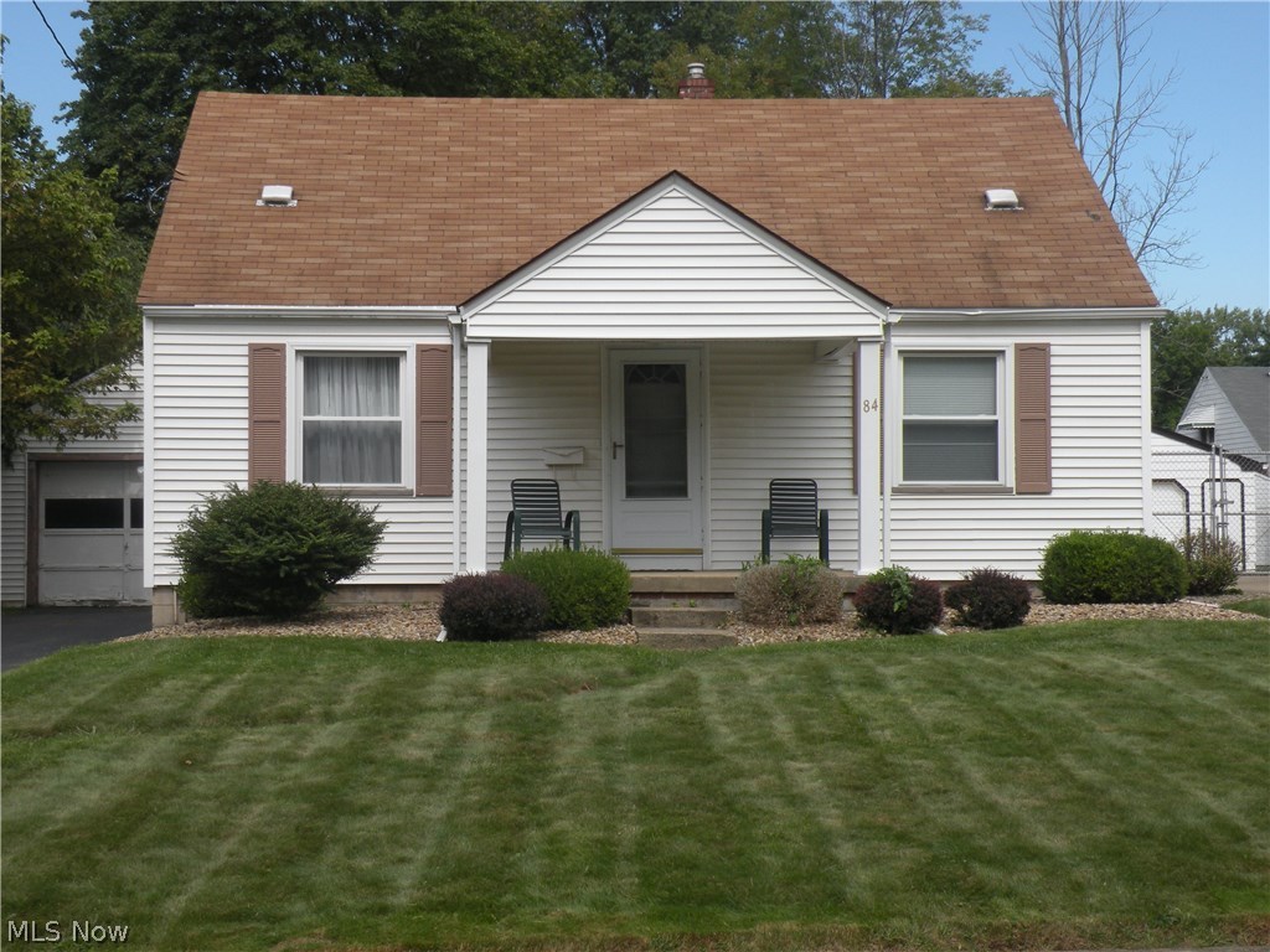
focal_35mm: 56
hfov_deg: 34.3
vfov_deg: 26.1
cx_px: 635
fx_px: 2055
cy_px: 476
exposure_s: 1/220
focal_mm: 9.8
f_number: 6.3
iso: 64
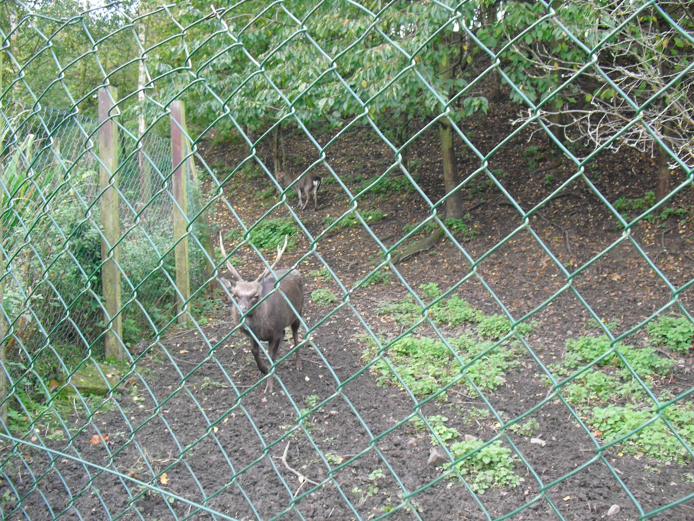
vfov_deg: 39.7
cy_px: 260
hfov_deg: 51.4
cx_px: 347
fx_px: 722
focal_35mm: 36
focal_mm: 6.3
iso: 200
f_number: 3.1
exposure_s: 1/60
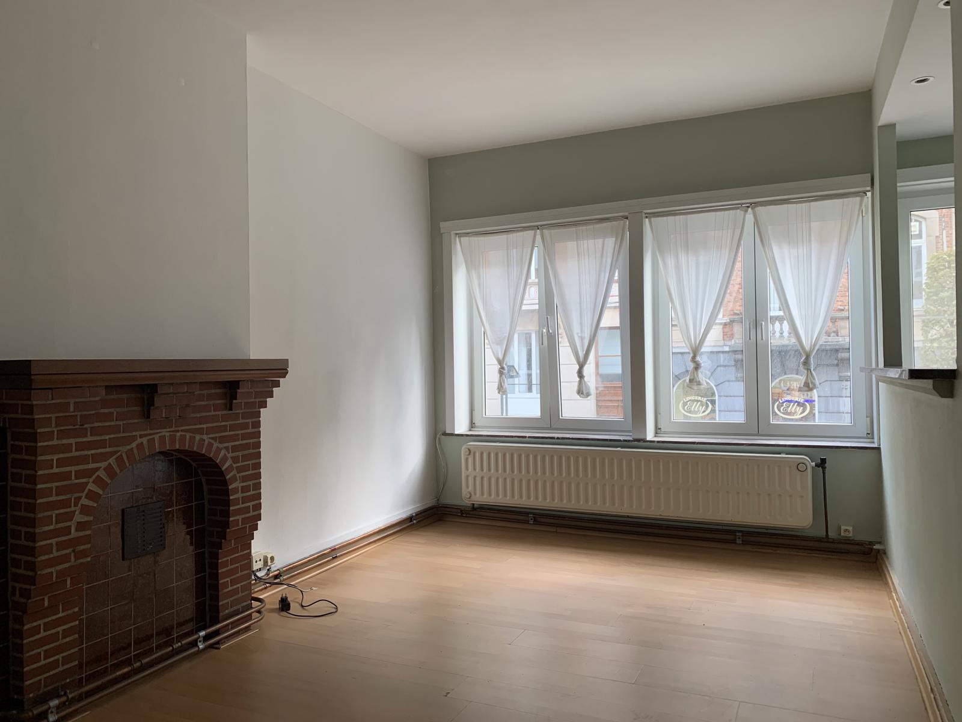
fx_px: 723
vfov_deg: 53.1
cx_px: 481
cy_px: 361
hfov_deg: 67.3
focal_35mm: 26
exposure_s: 1/121
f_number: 1.8
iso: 80
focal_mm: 4.25
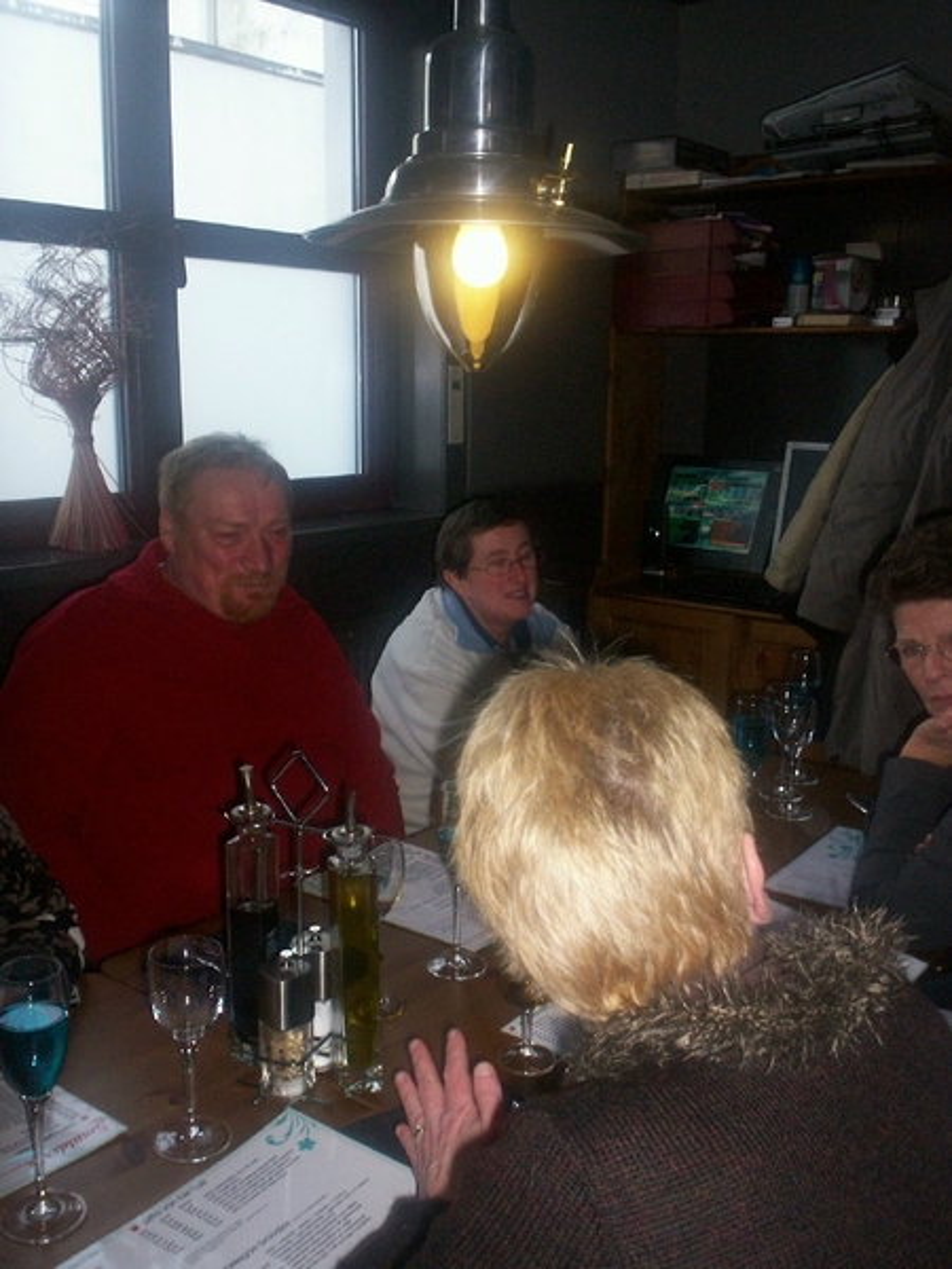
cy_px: 634
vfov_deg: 51.4
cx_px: 476
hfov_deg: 39.7
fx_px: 1320
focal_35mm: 36
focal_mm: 5.9
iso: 140
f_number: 4.5
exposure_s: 1/64
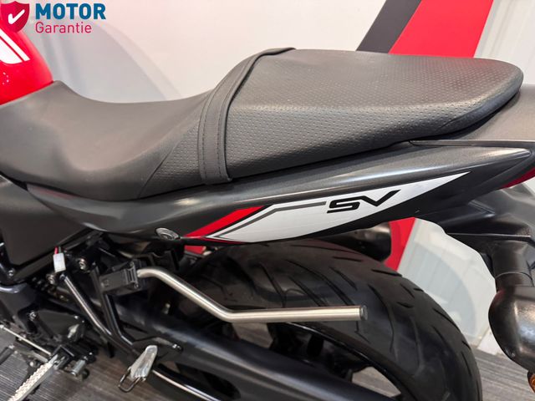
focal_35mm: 24
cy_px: 200
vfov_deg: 56.8
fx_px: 371
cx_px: 268
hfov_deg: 71.6
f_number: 1.78
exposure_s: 1/33
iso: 640
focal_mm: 6.76
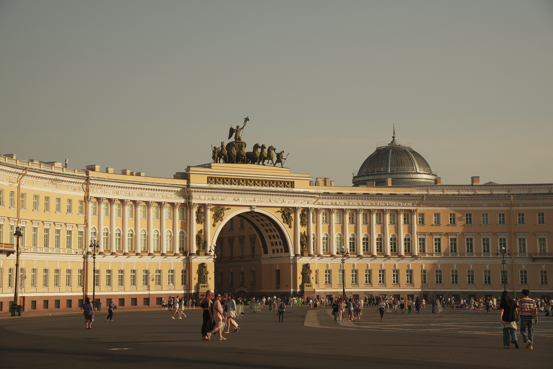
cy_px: 184
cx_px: 276
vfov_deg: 17.5
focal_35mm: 78
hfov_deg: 26.0
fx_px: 1198
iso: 64
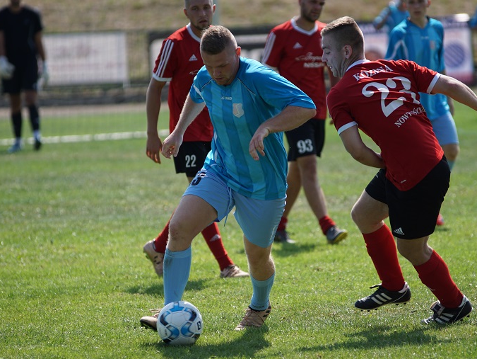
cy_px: 179
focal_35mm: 327
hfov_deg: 6.1
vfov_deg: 4.6
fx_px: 4508
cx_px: 264
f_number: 2.8
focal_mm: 200
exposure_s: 1/1000
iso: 100
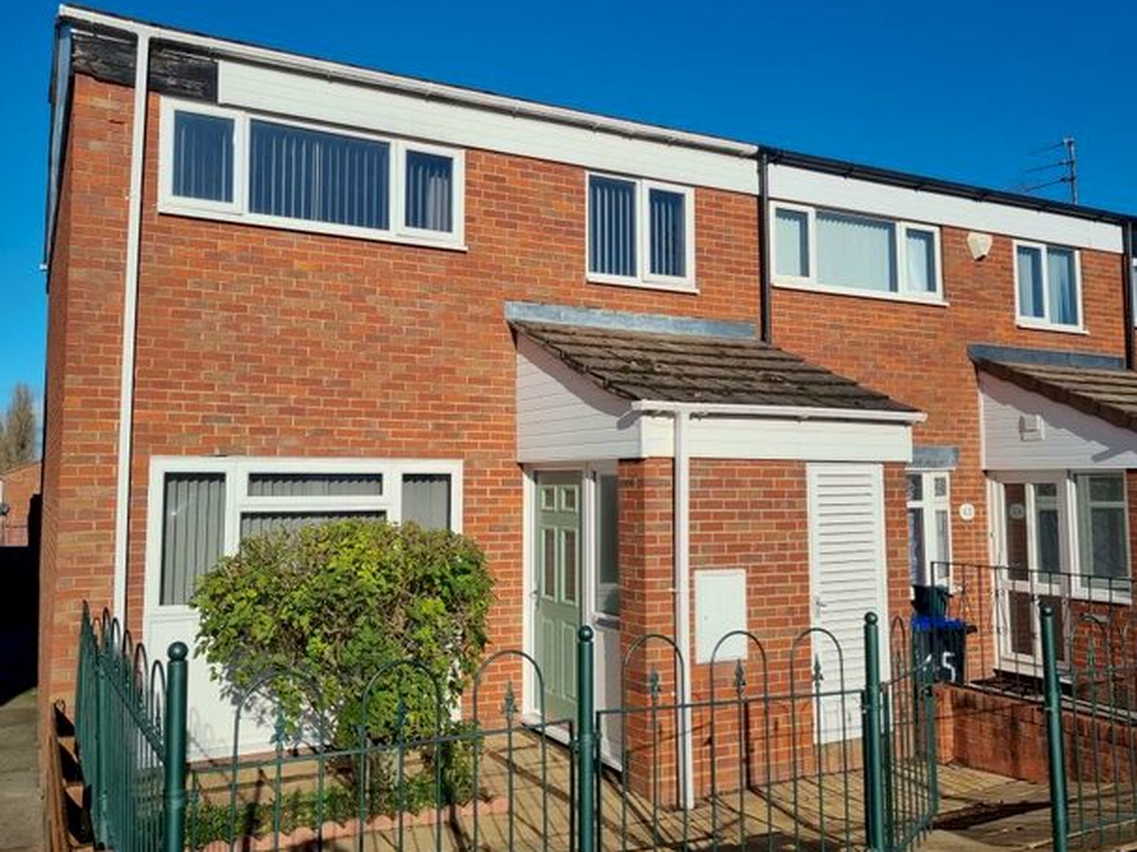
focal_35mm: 30
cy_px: 377
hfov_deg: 59.9
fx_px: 985
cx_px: 536
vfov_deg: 46.7
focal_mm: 5.4
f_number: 1.8
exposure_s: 1/5682
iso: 50
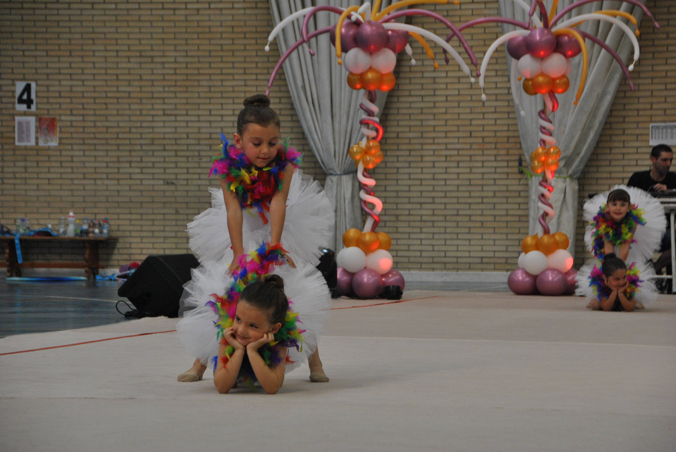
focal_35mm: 129
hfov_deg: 15.9
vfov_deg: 10.7
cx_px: 338
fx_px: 2425
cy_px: 226
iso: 800
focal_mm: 86
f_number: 5.3
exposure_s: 1/250
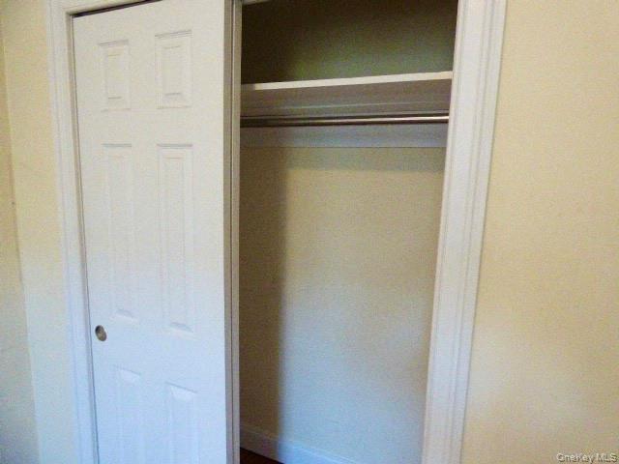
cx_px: 310
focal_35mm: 20
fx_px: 358
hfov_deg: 81.7
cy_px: 232
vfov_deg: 66.0
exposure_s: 1/100
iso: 800
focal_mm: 3.58
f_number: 2.8
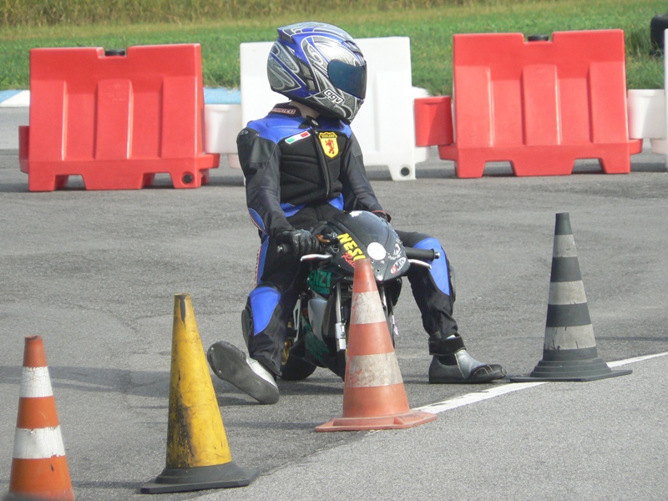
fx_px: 5635
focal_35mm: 292
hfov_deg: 6.8
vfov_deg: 5.1
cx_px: 334
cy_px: 250
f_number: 3.3
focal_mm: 48.6
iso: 160
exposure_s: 1/500
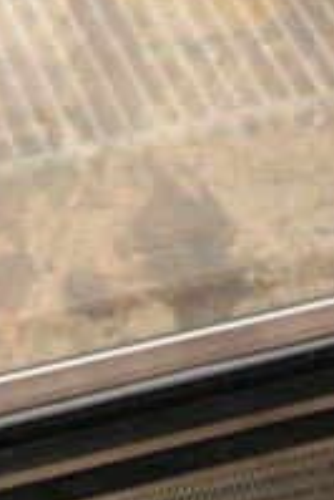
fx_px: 1723
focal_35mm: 124
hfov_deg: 10.1
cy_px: -557
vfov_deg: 13.6
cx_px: -387
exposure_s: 1/40
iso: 6400
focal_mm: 18
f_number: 3.5
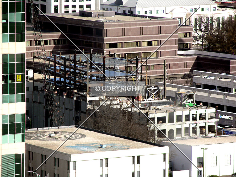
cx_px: 118
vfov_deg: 5.3
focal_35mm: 280
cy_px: 88
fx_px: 1909
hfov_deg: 7.1
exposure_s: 1/74.7
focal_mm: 71.2
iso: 50
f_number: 4.2
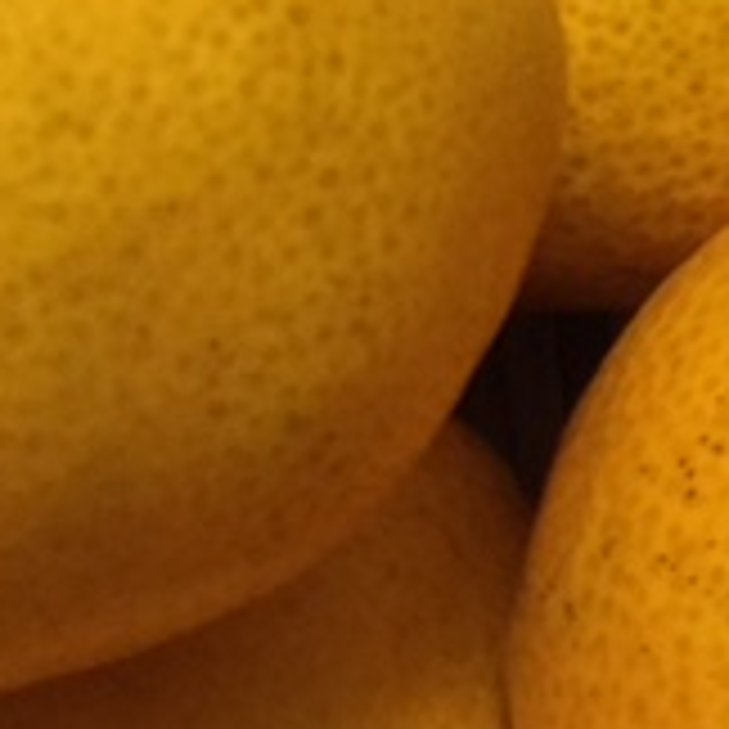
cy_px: -238
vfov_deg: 15.3
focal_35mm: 108
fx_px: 2573
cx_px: 1210
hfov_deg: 14.6
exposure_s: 1/30
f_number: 2.4
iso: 100
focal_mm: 3.3
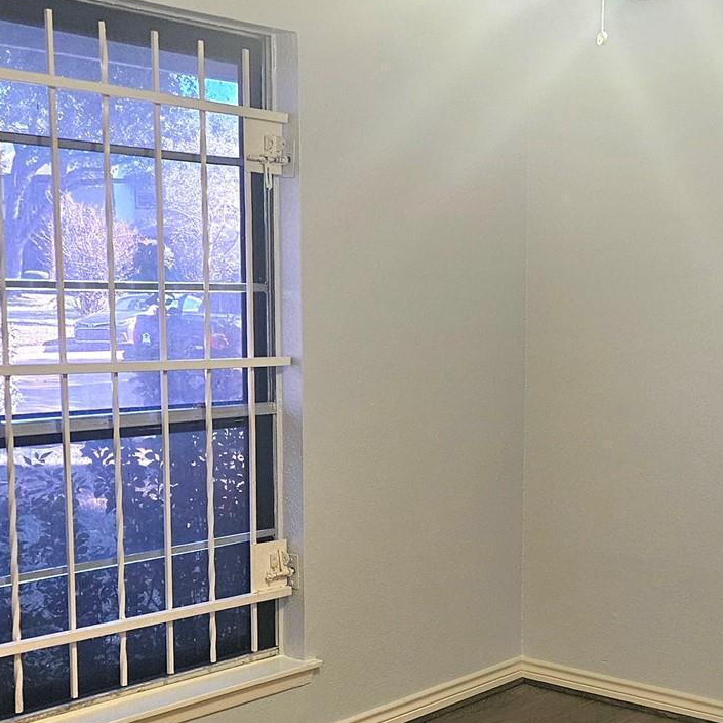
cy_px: 546
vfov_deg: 28.6
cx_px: 537
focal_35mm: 59
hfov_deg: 28.7
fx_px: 1394
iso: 500
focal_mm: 5.4
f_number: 1.8
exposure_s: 1/120
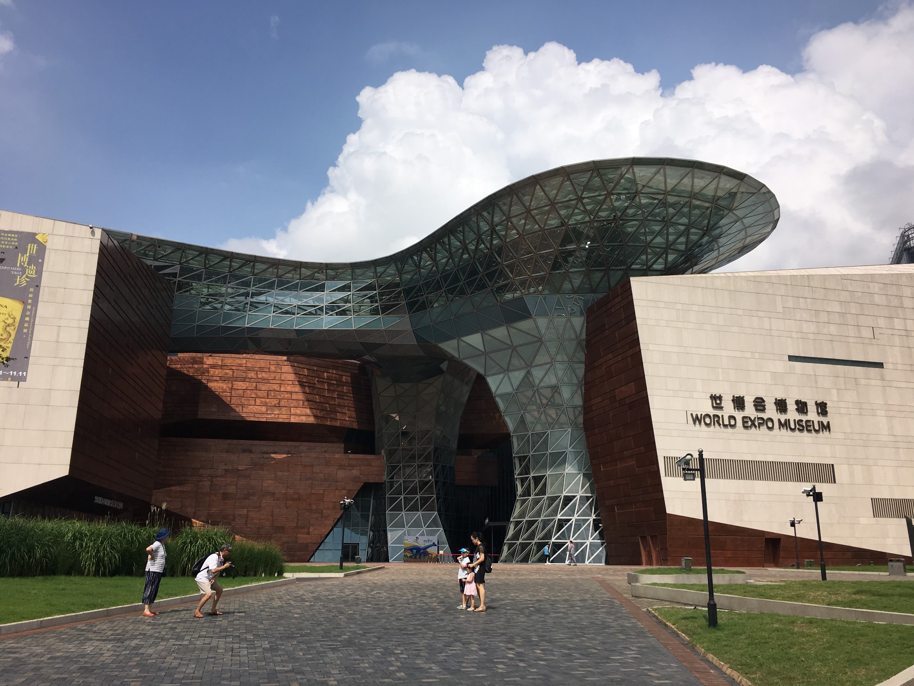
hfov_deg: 61.7
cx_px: 457
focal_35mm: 29
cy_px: 343
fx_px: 766
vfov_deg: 48.2
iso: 25
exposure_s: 1/3205
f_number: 2.2
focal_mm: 4.15
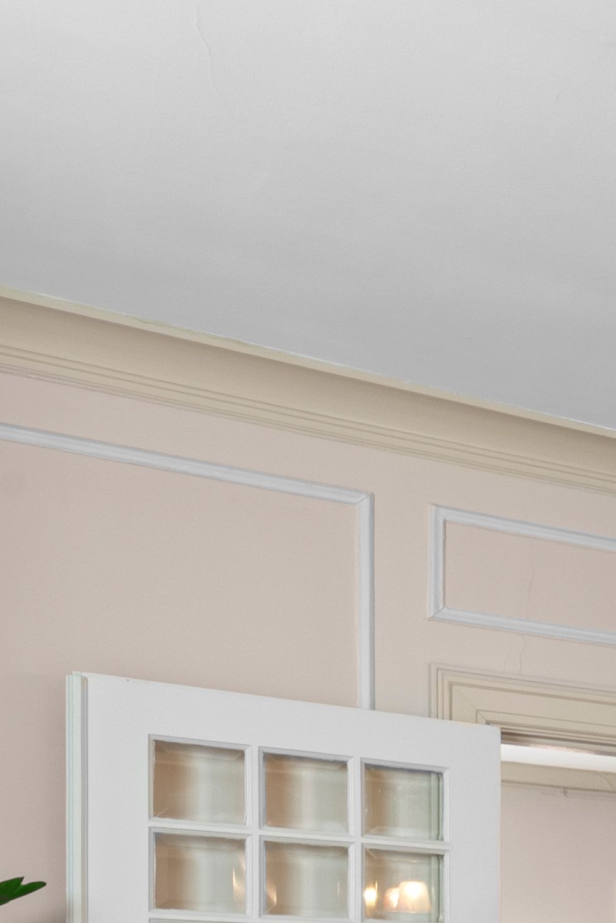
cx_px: 1409
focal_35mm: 62
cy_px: 1005
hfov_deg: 15.0
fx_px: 1591
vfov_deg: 29.4
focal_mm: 15
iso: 400
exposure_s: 1/3
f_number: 8
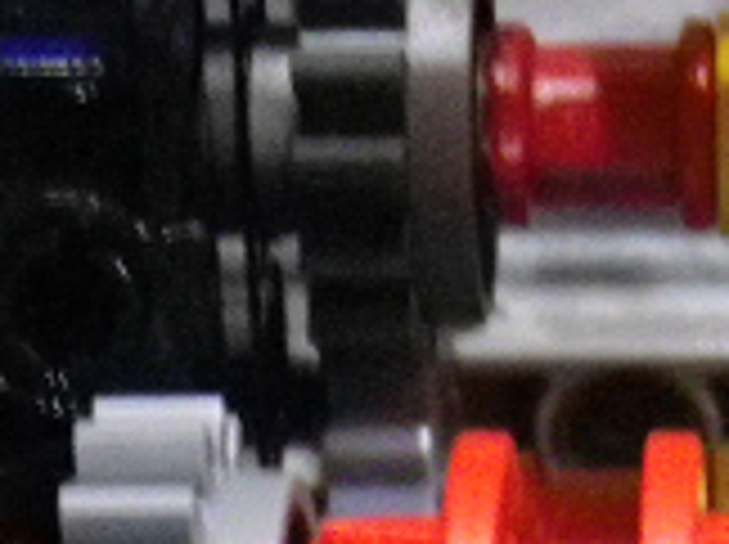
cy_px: 1084
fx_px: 4269
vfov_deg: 7.0
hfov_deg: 9.7
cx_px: 770
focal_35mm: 203
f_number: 3.9
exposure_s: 1/6
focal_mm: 7.3
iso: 800
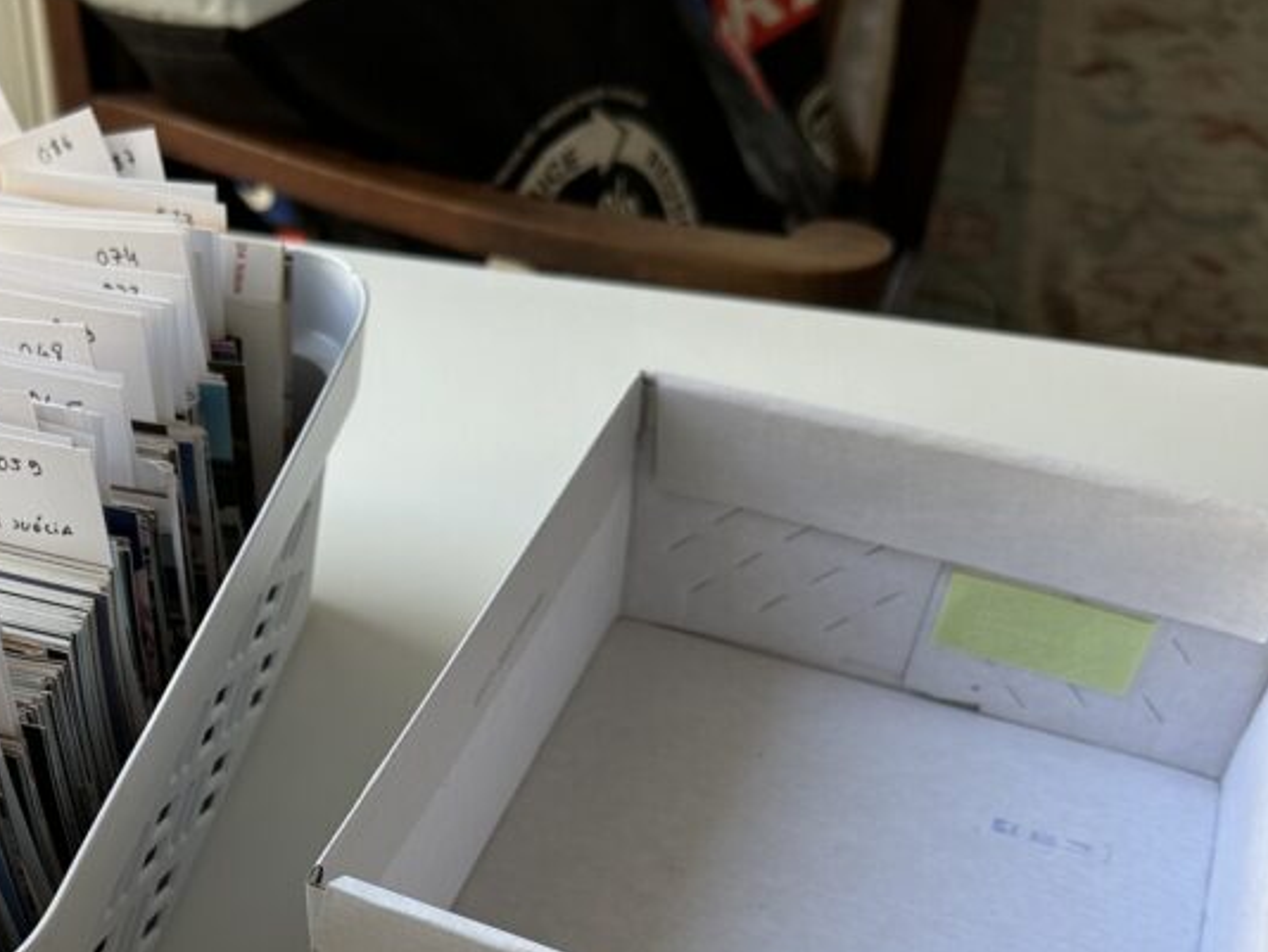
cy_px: 745
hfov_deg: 39.7
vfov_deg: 30.8
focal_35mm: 46
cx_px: 268
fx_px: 1686
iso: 80
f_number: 1.78
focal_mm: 6.86
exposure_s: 1/121
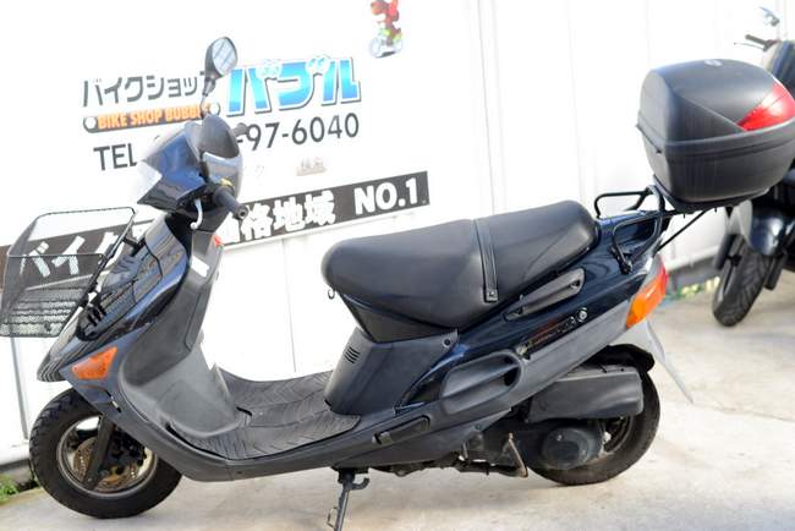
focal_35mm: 50
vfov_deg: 27.0
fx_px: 1105
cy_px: 266
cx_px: 398
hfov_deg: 39.6
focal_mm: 50
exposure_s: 1/60
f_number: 4
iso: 100
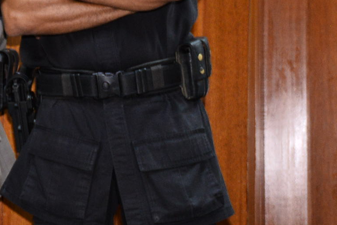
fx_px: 1105
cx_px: -269
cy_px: 124
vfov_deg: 11.6
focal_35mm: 118
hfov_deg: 15.1
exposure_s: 1/60
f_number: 4.5
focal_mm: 30
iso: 1250
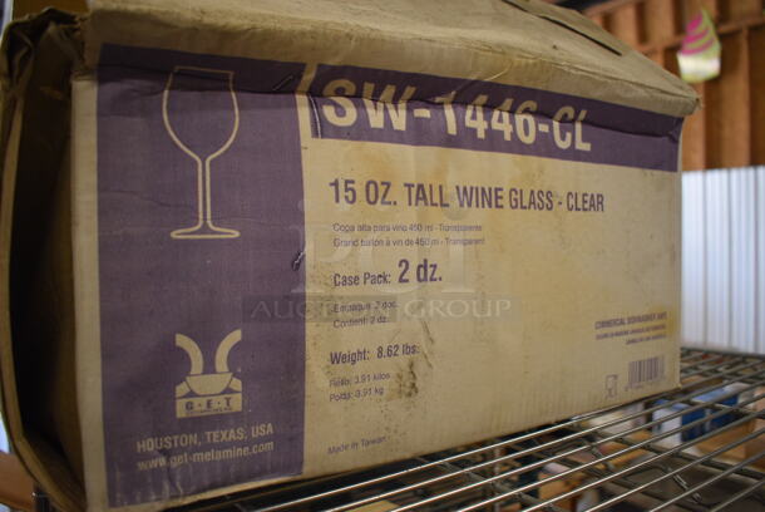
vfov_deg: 43.7
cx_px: 382
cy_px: 256
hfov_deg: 61.9
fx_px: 638
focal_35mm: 30
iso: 900
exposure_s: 1/125
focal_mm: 20
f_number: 3.8
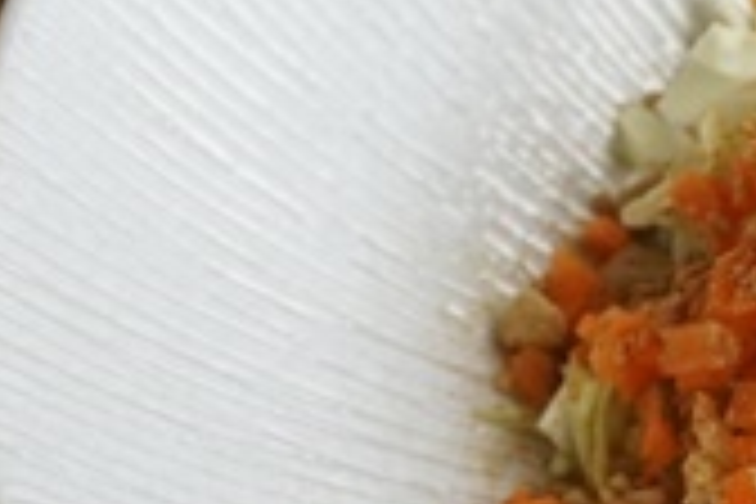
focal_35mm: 166
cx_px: 1022
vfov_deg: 8.3
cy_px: 421
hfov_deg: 12.0
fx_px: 3486
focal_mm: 30
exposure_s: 1/60
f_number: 5
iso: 800
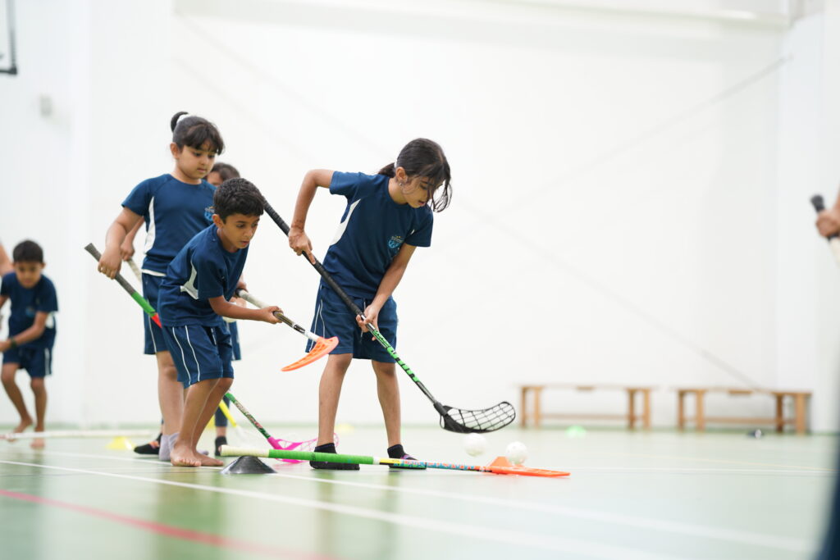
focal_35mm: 85
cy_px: 280
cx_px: 420
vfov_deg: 16.1
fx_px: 1983
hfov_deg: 23.9
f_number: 1.4
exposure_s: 1/125
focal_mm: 85
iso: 200
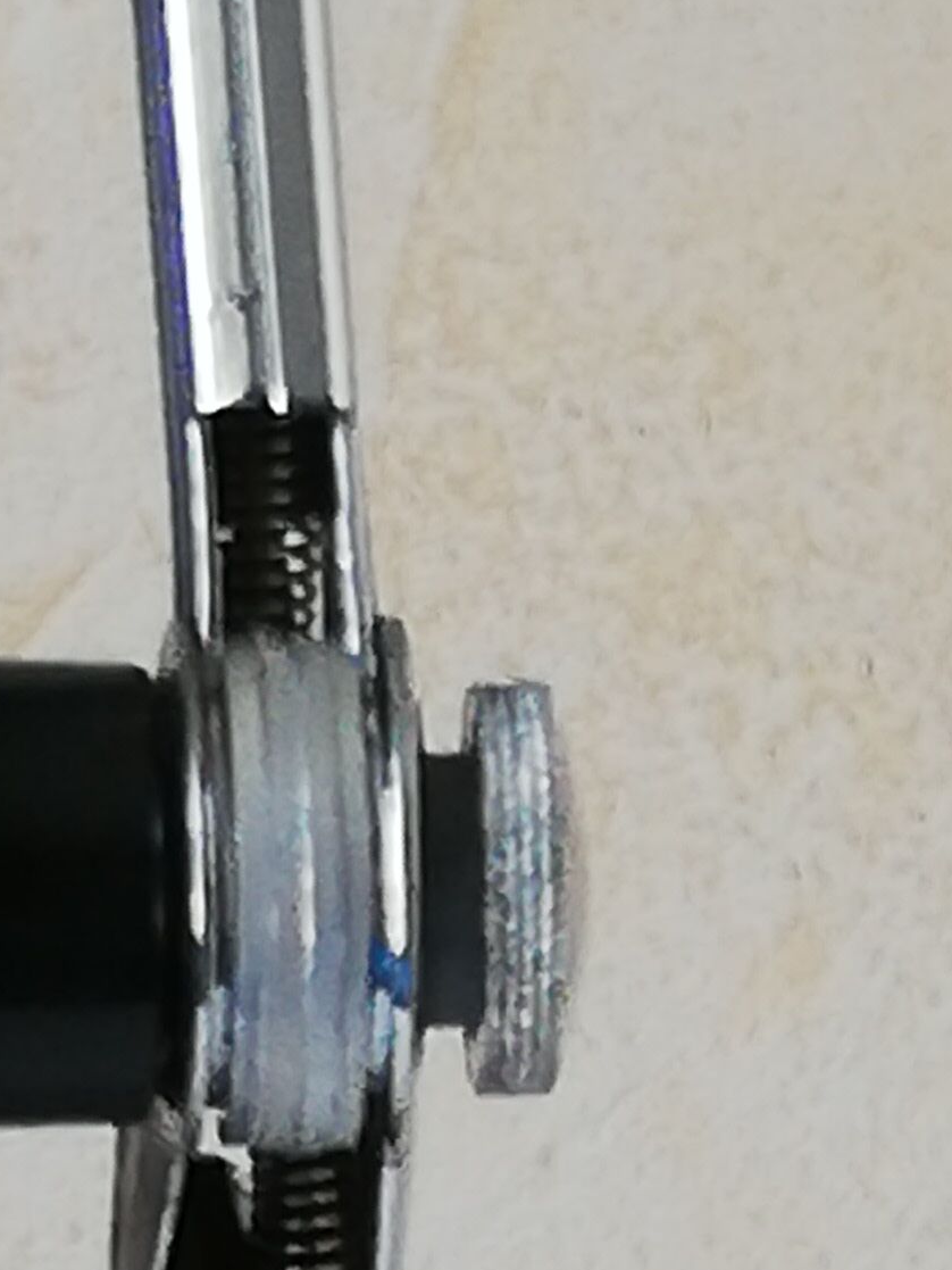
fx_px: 9679
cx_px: 172
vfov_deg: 7.2
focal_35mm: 264
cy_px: 2560
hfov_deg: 5.6
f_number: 2.2
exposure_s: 1/33.3
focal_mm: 3.81
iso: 250
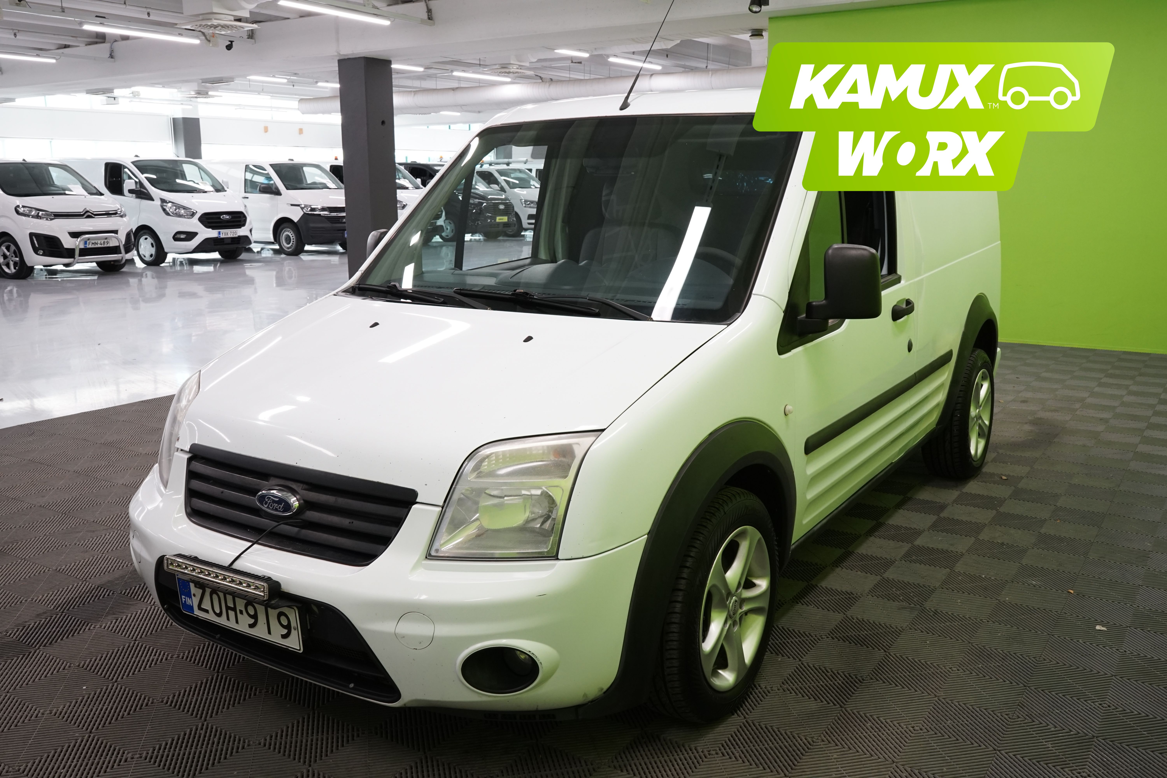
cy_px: 389
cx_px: 584
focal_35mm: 31
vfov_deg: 42.3
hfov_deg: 60.3
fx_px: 1005
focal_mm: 31
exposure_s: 1/30
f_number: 10
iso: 1000
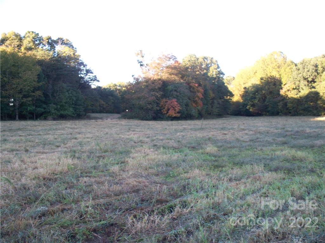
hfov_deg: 51.4
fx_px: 338
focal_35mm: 36
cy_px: 122
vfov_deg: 39.7
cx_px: 162
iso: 64
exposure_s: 1/60
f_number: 2.8
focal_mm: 7.54
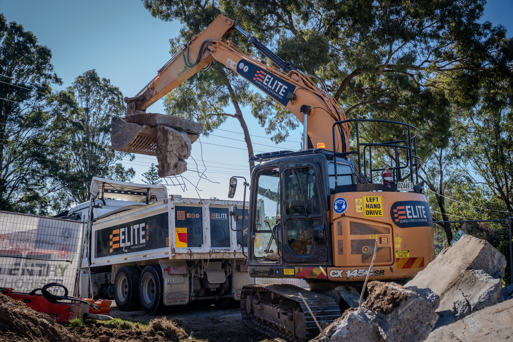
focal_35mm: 39
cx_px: 256
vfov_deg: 33.9
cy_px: 171
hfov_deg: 49.1
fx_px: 561
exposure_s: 1/125
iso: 100
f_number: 6.3
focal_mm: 39.4
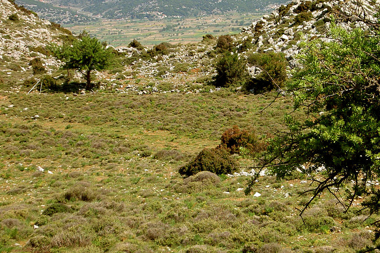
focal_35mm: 111
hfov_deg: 18.4
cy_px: 116
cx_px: 226
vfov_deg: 12.3
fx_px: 1172
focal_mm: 12.4
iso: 50
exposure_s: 1/400
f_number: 4.2
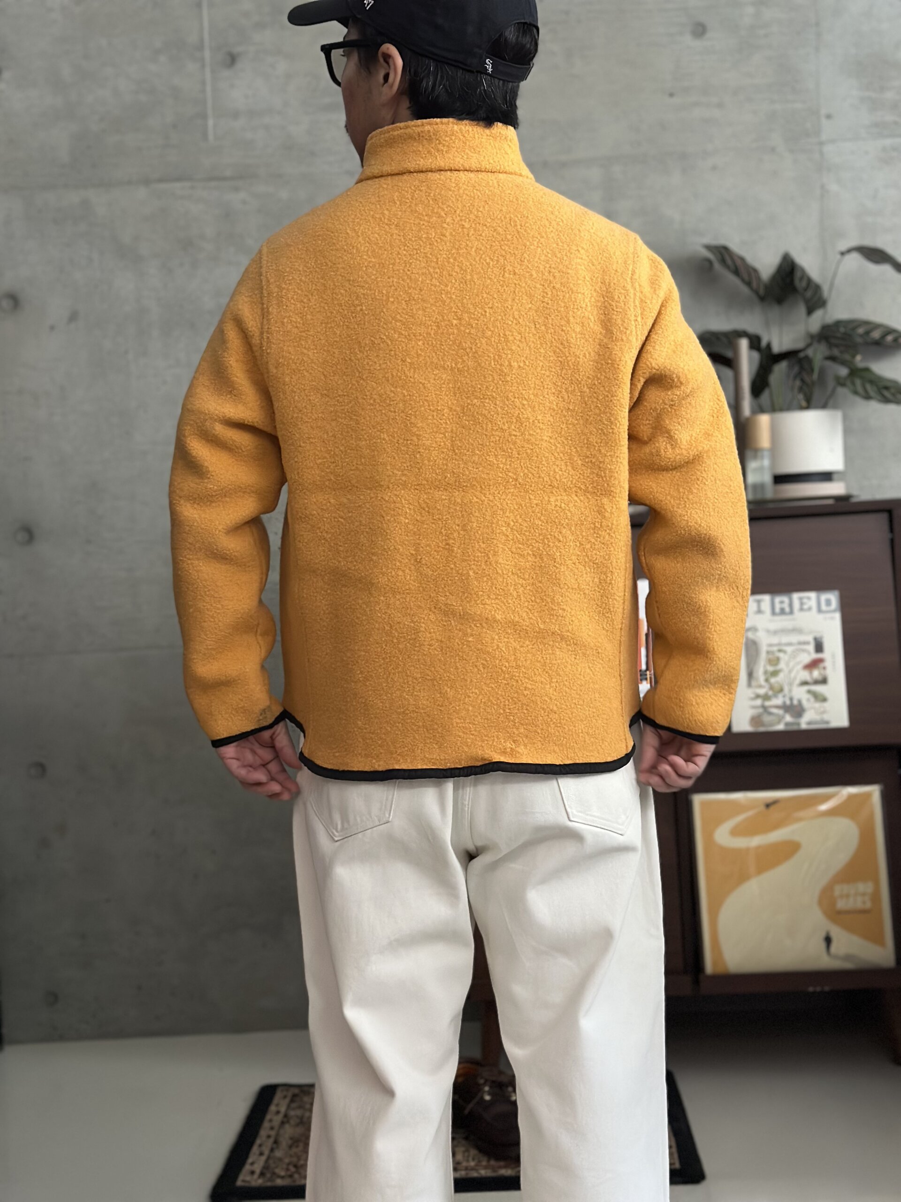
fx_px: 1666
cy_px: 601
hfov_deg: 30.3
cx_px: 450
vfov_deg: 39.7
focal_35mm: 48
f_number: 1.78
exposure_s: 1/40
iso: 400
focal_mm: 6.86
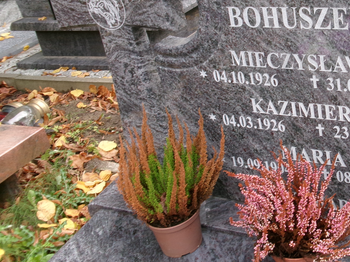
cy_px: 76
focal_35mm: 50
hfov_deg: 36.6
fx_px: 506
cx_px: 292
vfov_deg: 28.8
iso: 100
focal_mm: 5.1
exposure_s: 1/52
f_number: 3.9
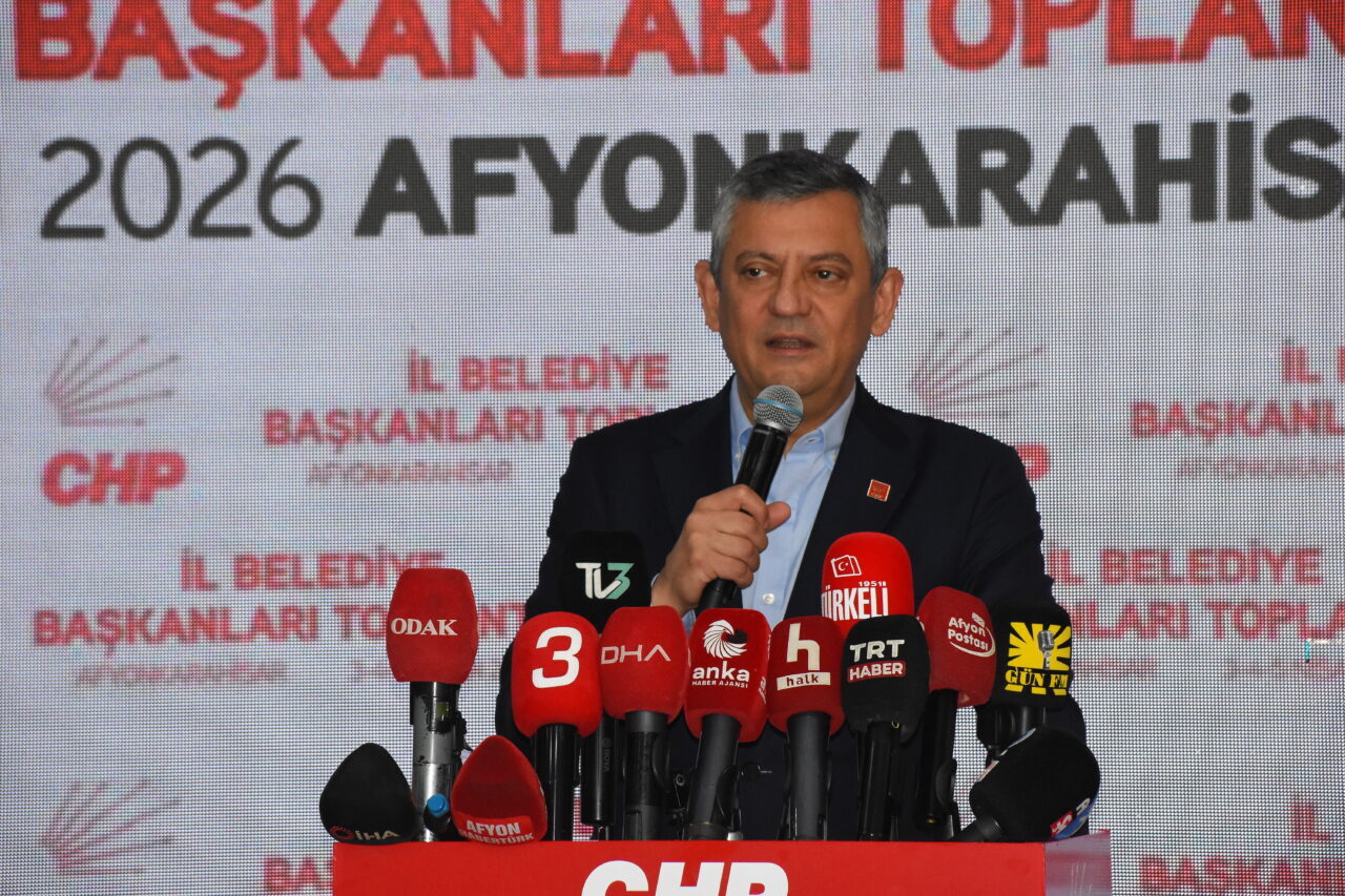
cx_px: 672
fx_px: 7284
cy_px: 448
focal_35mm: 195
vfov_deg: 7.0
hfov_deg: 10.5
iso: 2500
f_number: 8
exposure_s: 1/250
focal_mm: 130
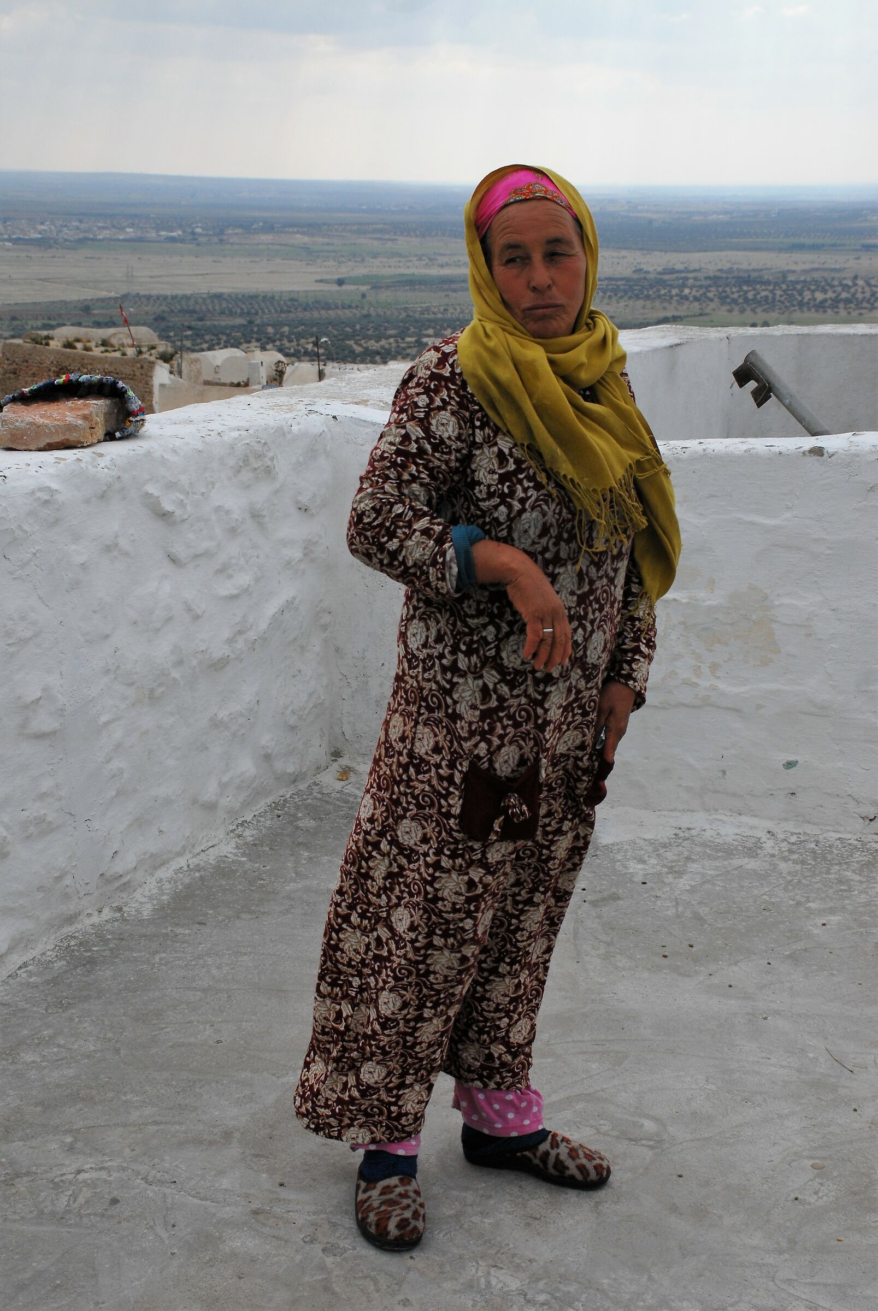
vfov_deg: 37.8
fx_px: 1915
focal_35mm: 52
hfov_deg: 25.8
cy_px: 656
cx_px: 439
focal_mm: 35
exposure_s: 1/400
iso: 200
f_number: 10
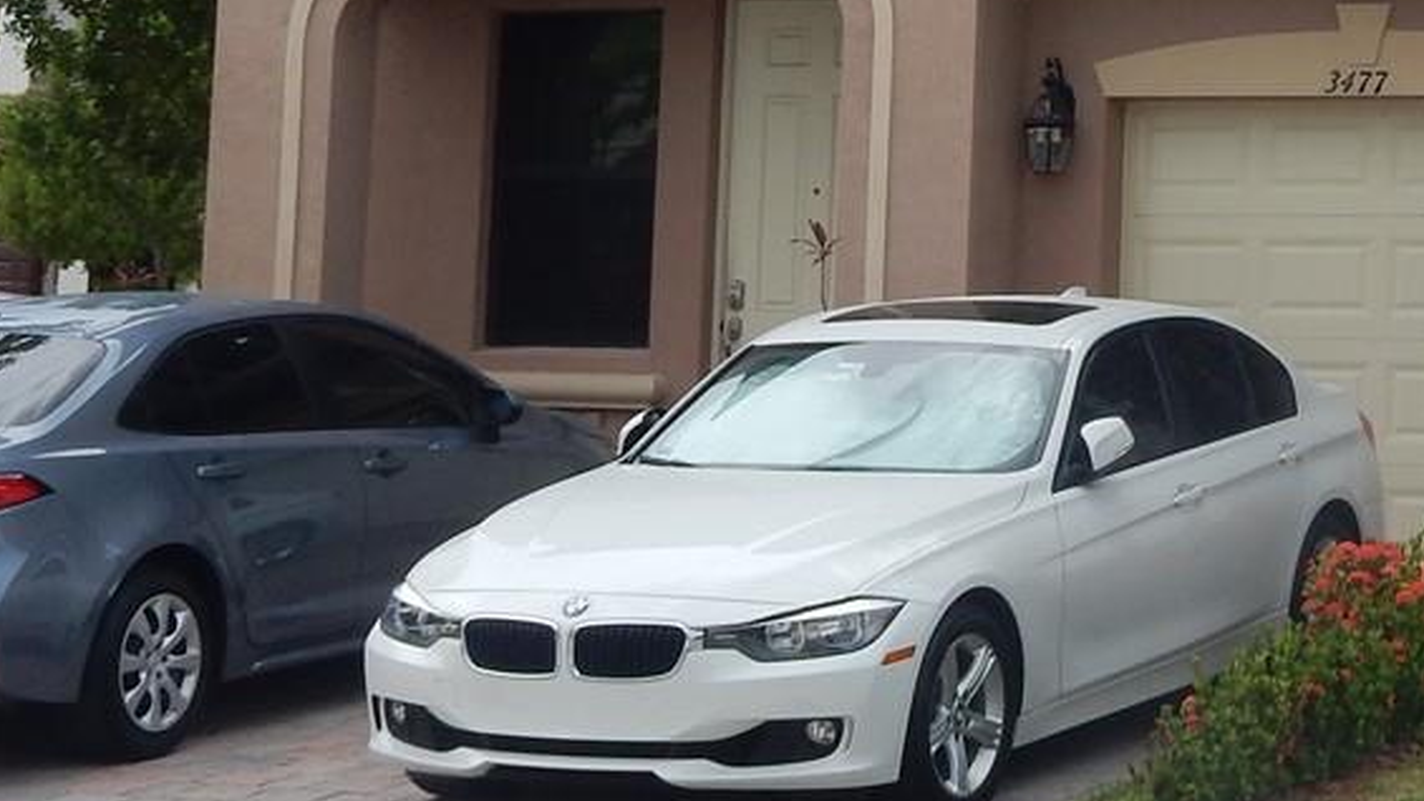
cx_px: 1719
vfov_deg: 10.6
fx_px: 4192
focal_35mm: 111
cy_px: -285
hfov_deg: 18.3
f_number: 4
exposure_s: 1/400
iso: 125
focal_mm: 6.4
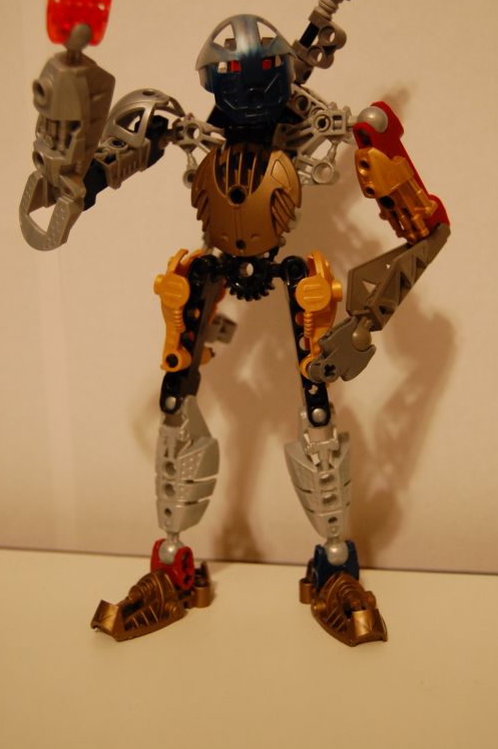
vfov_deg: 43.6
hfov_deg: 29.8
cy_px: 358
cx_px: 257
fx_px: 935
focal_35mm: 45
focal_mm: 28
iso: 1100
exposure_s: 1/8
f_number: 4.2
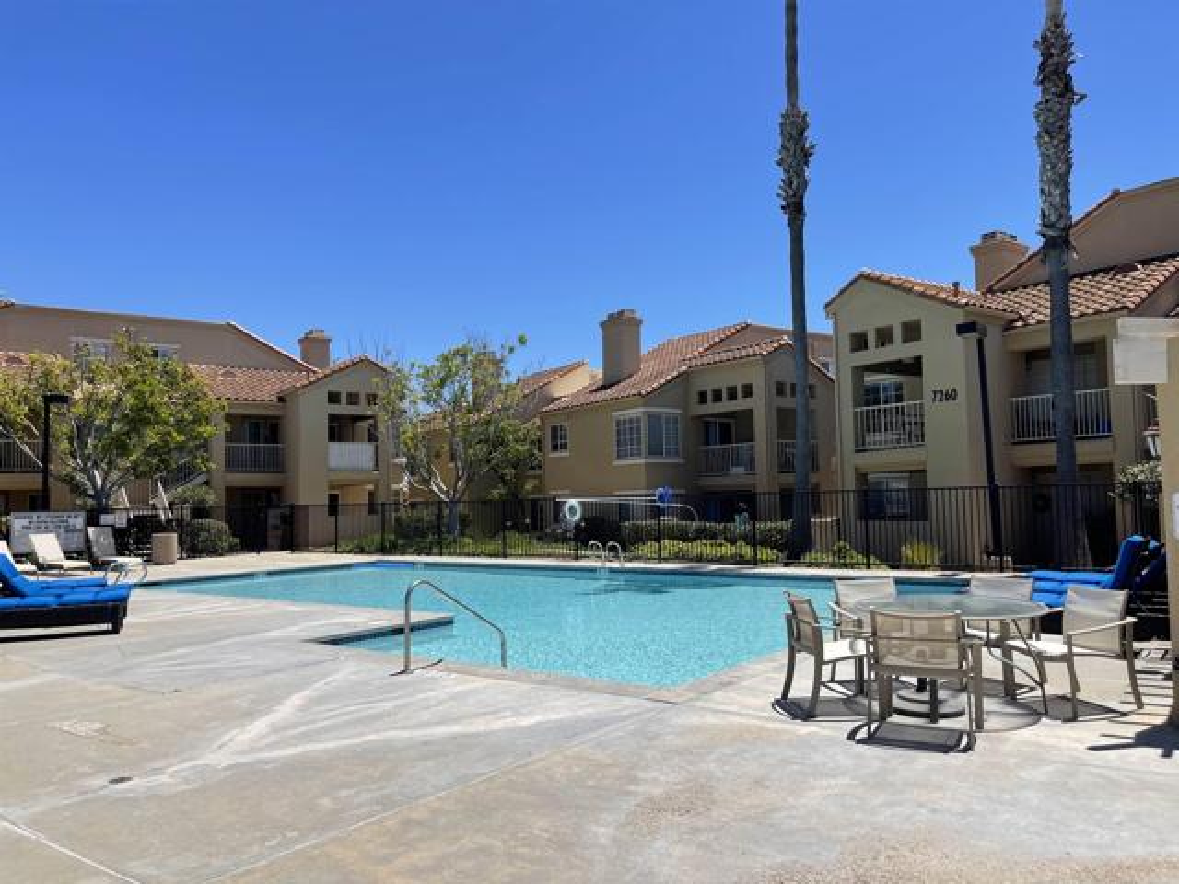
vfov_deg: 54.9
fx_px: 851
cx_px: 590
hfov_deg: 69.4
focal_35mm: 25
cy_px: 442
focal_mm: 5.1
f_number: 1.6
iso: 32
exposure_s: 1/4902
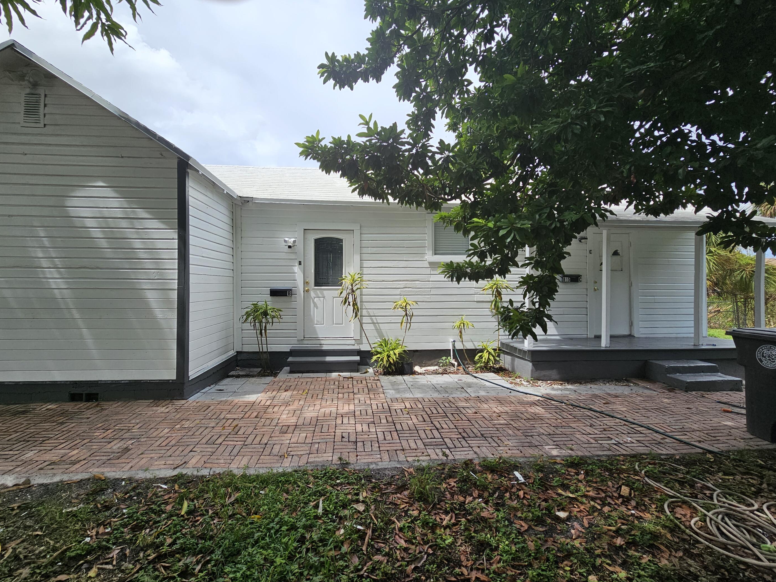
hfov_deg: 102.1
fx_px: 314
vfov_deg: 85.6
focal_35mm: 14
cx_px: 380
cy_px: 282
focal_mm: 2.2
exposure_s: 1/1804
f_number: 2.2
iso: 50
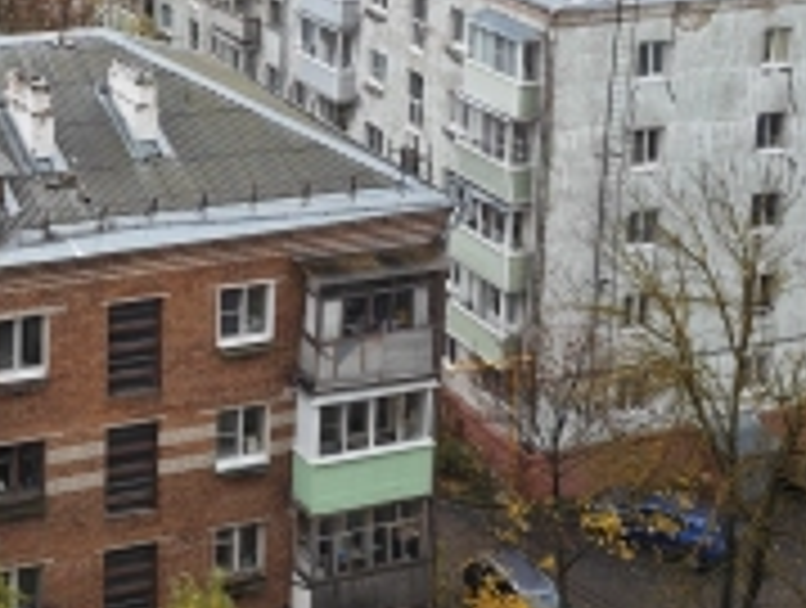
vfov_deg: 17.5
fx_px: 1866
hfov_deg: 23.4
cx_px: 14
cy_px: -162
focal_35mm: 80
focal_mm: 7.79
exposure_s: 1/297
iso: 50
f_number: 1.9
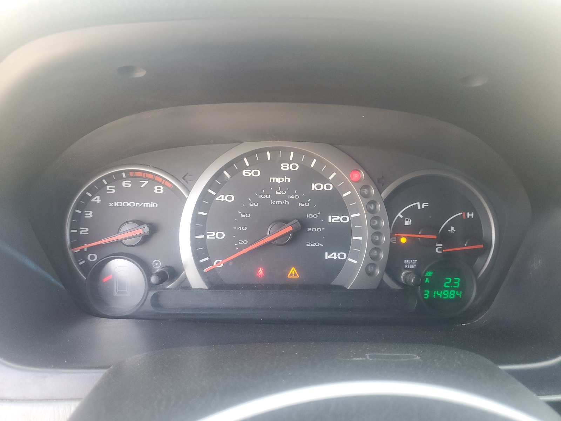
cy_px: 210
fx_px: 421
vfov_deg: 53.1
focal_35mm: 26
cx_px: 280
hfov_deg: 67.3
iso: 82
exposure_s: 1/60.2
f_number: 1.5
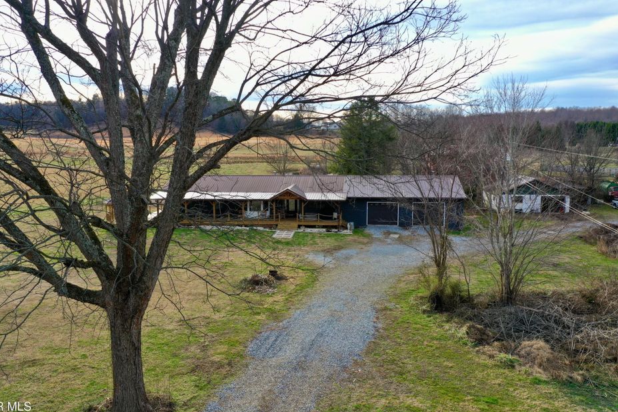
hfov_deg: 63.6
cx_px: 299
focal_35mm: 29
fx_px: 498
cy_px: 213
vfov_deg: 45.0
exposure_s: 1/200
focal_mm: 10.26
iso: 100
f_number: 5
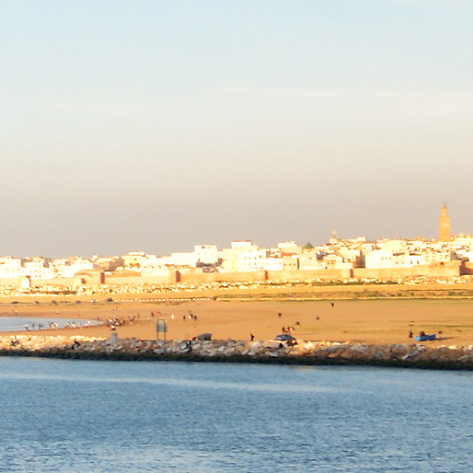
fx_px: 2211
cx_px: 9
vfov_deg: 12.2
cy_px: 174
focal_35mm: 143
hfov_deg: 12.1
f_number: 9
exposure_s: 1/80
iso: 100
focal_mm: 24
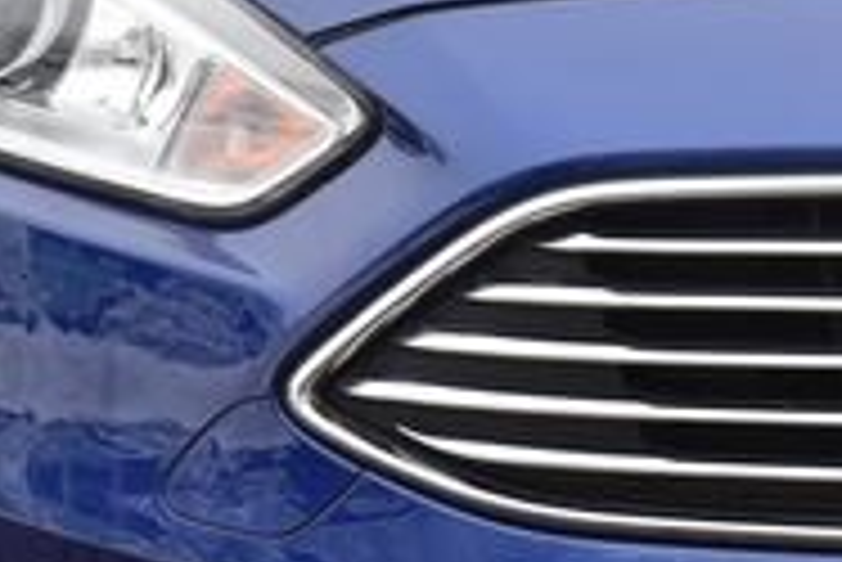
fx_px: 8965
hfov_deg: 5.3
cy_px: -94
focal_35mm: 383
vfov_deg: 3.6
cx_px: 1144
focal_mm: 70
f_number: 8
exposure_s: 1/250
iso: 500
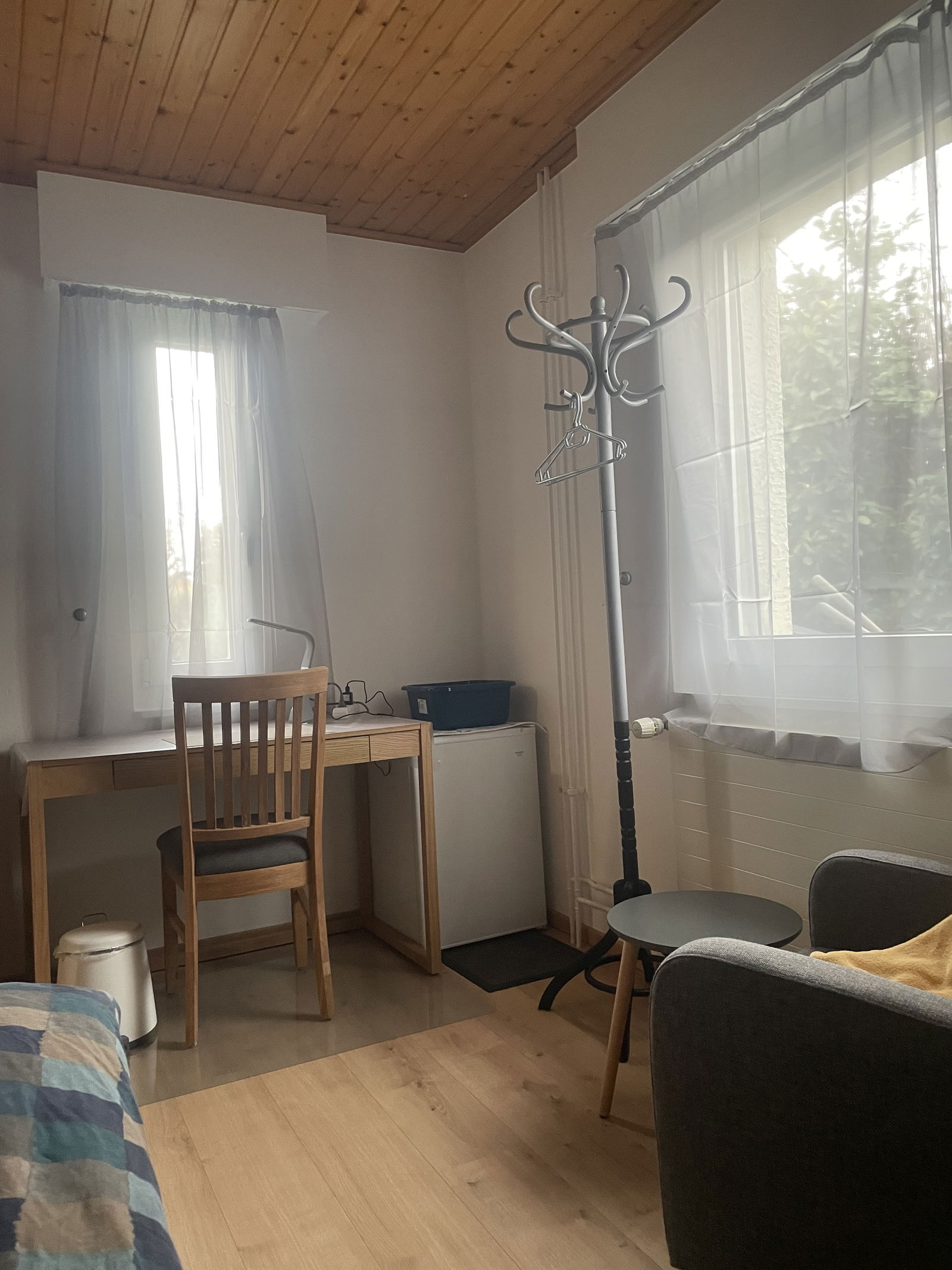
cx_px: 476
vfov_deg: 67.3
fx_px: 953
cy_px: 635
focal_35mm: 26
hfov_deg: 53.1
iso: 160
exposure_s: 1/60
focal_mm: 4.2
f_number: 1.6
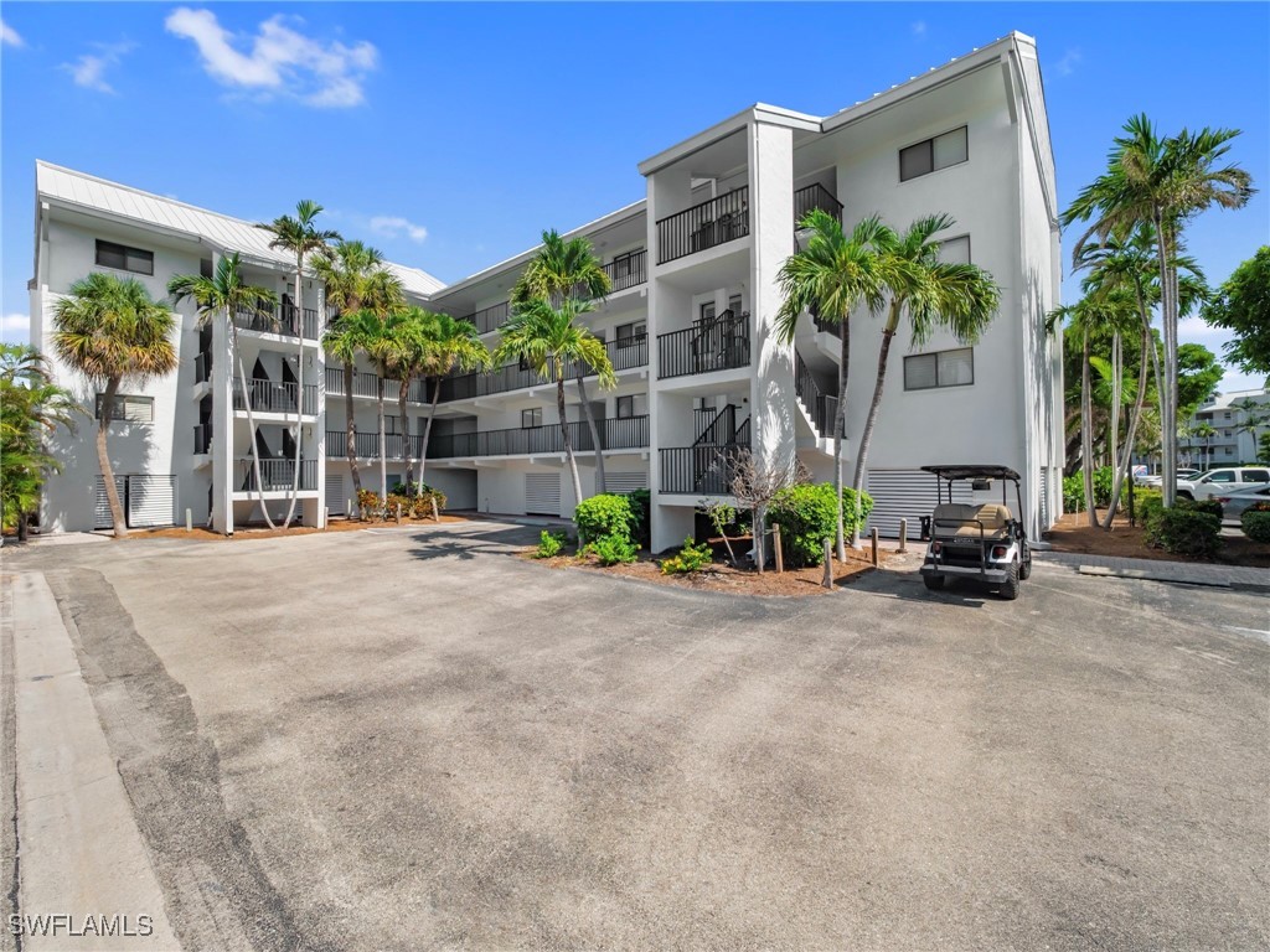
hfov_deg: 102.1
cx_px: 635
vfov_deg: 85.7
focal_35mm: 14
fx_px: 514
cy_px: 476
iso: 200
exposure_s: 1/1000
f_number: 7.1
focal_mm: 7
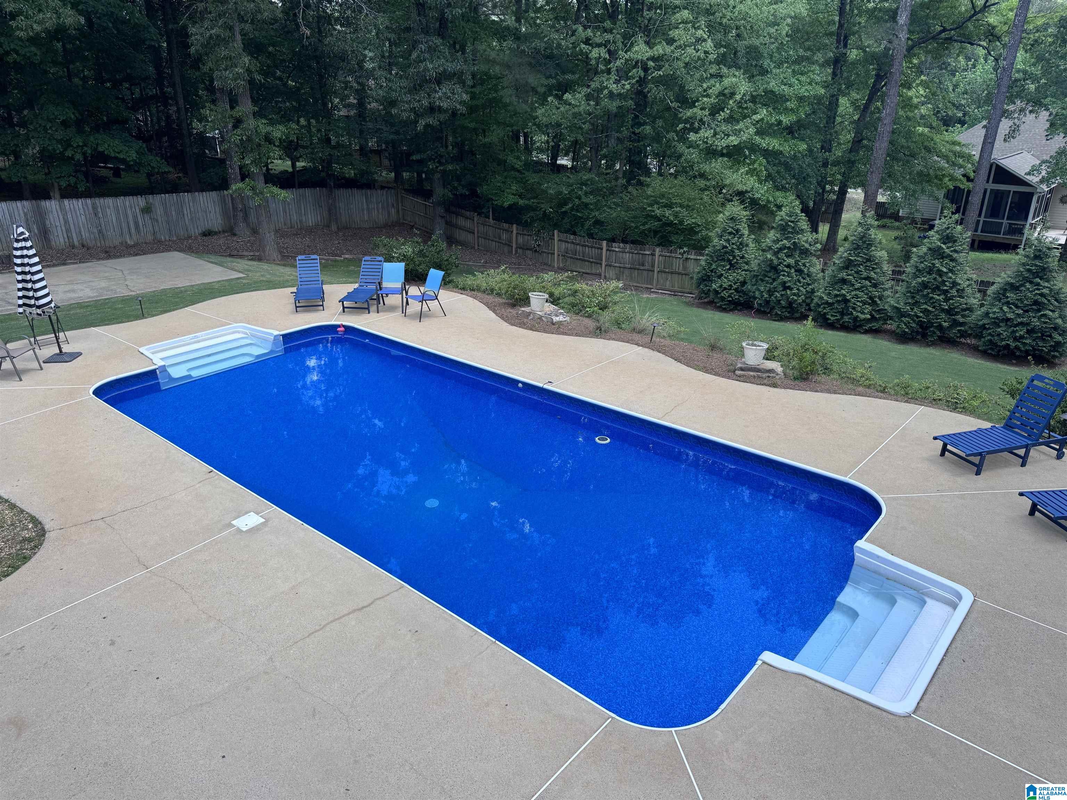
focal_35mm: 24
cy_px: 400
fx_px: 740
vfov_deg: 56.8
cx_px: 534
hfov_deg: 71.6
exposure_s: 1/1339
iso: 80
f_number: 1.78
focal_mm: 6.76
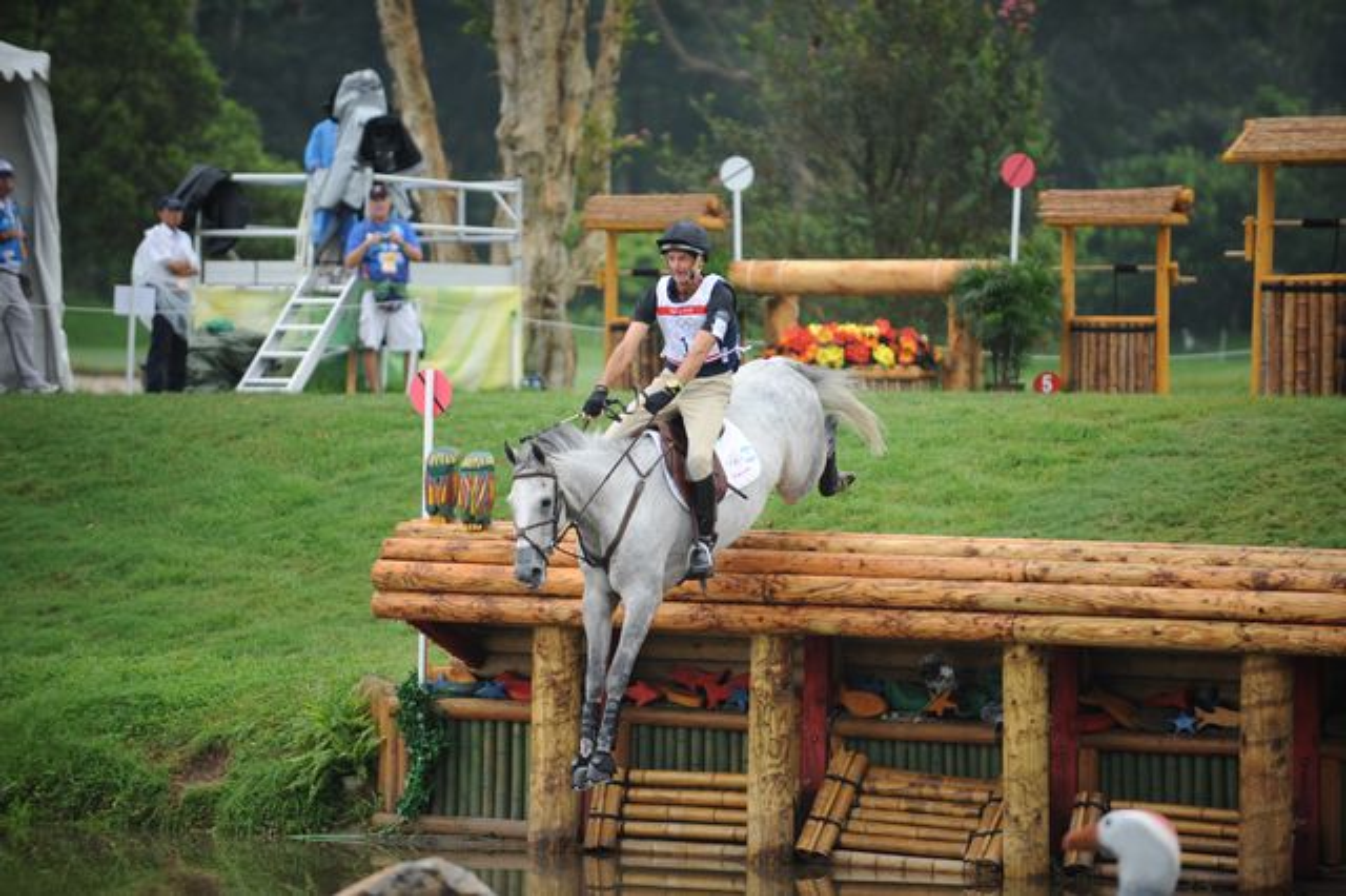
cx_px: 673
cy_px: 448
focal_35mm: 200
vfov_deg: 6.9
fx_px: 7474
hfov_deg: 10.3
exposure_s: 1/500
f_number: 2.8
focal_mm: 200
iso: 500
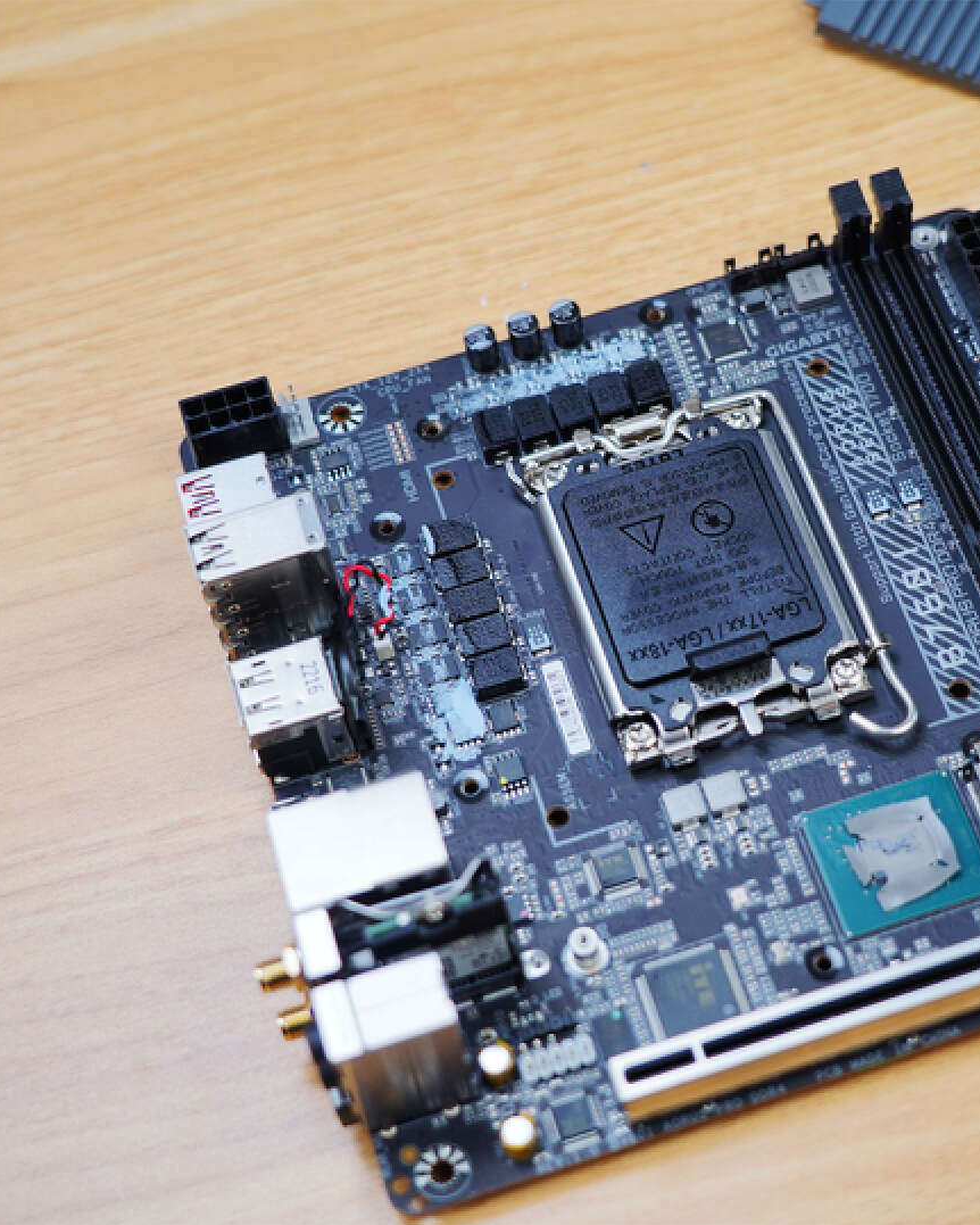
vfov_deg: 26.4
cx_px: 672
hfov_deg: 21.2
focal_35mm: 72
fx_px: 2610
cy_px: 613
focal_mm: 51
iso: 500
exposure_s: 1/100
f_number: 4
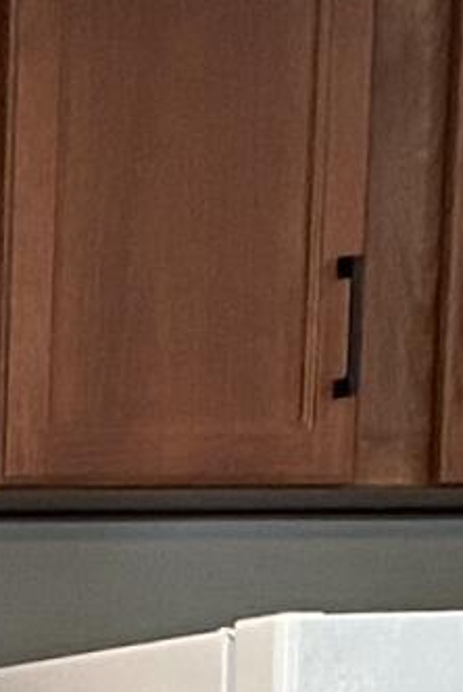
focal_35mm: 244
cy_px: 1895
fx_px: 4697
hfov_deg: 5.1
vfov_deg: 7.6
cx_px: -1239
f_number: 1.8
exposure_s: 1/60
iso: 80
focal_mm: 4.25
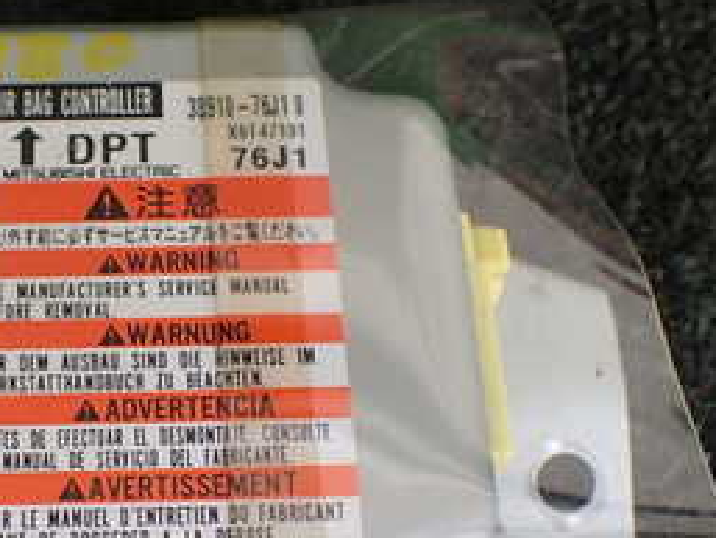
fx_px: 1449
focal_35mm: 70
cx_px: 95
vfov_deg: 20.9
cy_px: 387
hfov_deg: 27.0
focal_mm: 5.4
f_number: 2.3
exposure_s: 1/125
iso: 200
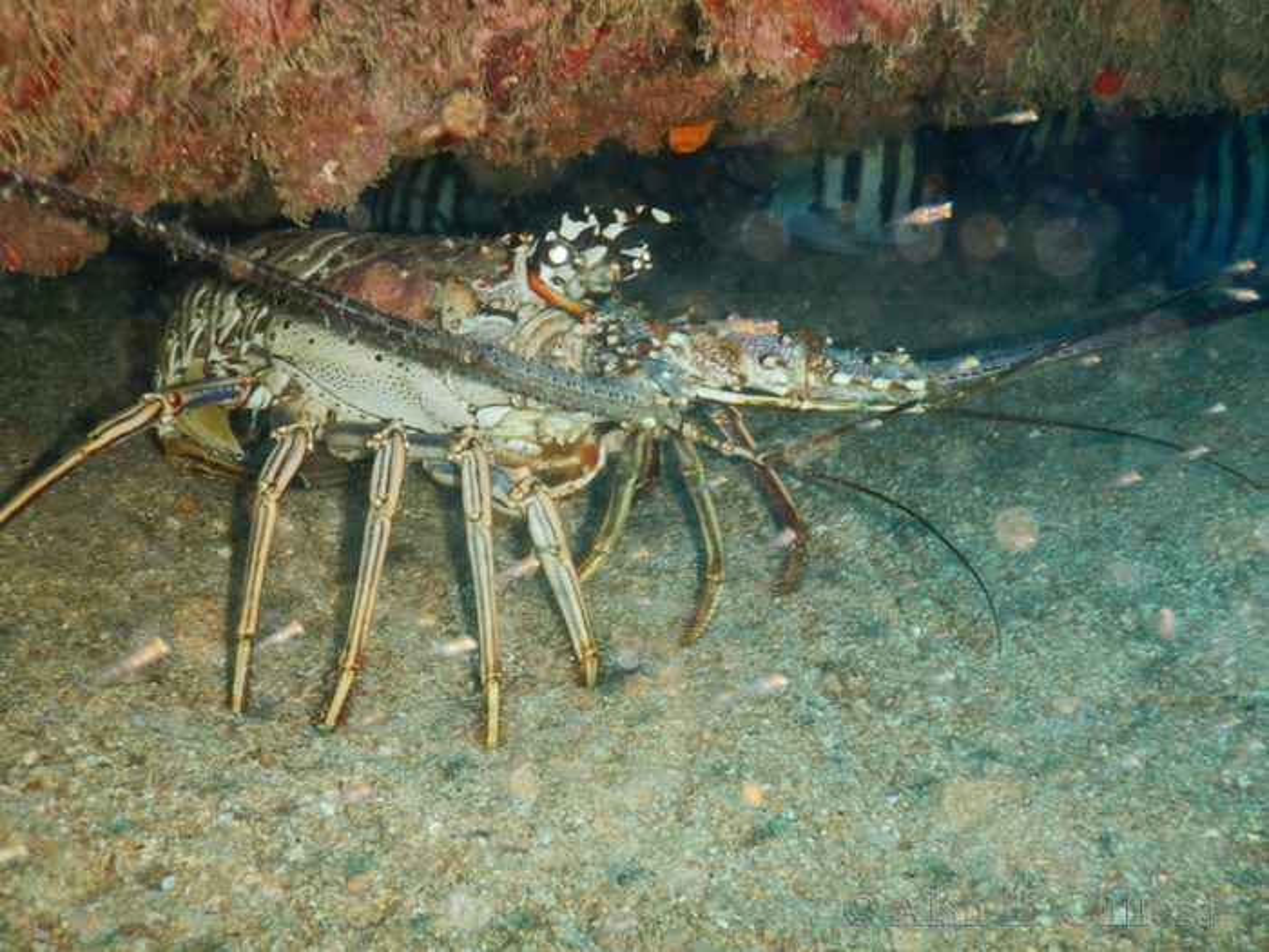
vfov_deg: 28.0
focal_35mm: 52
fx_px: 1906
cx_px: 634
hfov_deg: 36.8
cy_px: 476
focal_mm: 9.2
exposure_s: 1/30
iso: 200
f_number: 4.3
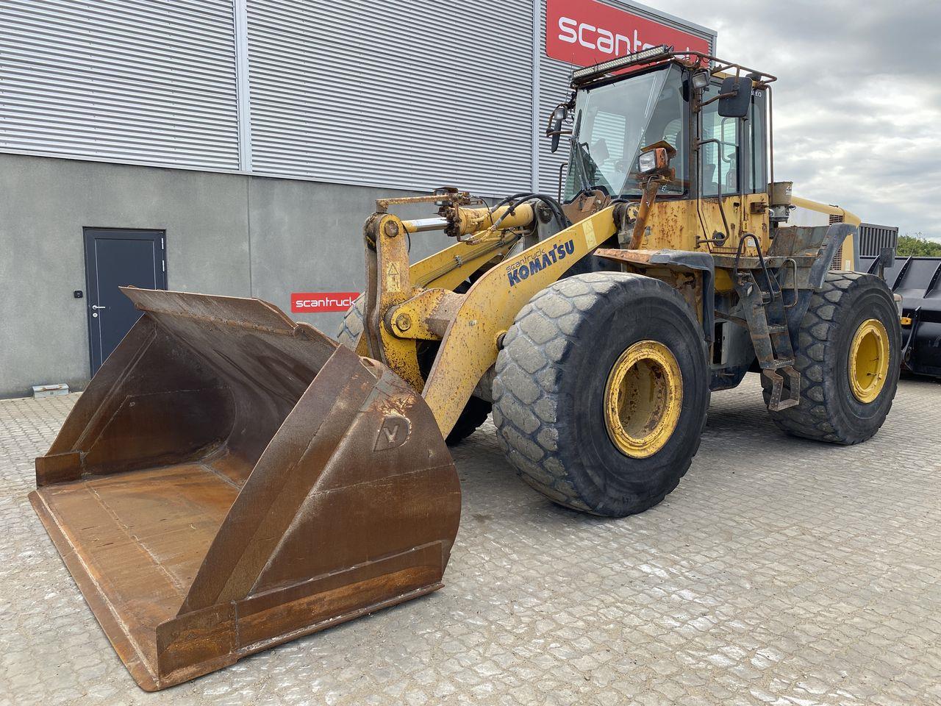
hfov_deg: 67.3
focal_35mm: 26
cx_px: 470
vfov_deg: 53.1
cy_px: 353
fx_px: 707
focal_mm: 4.25
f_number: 1.8
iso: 32
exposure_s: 1/637
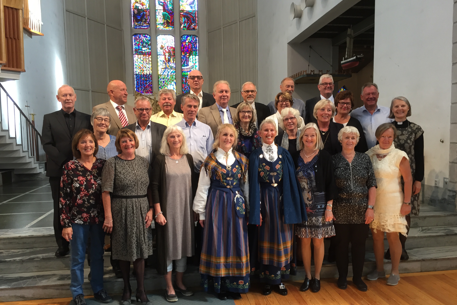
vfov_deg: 42.3
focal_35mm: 31
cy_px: 170
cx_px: 235
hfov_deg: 60.3
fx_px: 393
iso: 80
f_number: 2.2
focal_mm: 4.15
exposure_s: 1/33
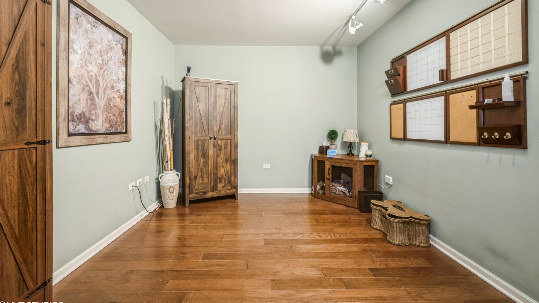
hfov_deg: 95.9
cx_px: 267
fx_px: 243
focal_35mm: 17
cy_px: 130
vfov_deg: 63.6
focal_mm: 16
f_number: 9.5
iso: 200
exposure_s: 1
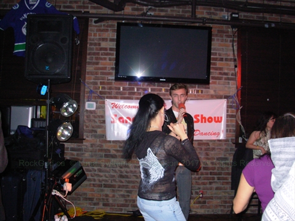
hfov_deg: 49.0
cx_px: 148
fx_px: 324
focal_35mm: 38
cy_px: 110
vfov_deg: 37.7
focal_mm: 6.3
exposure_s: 1/90.5
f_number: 2.9
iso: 141
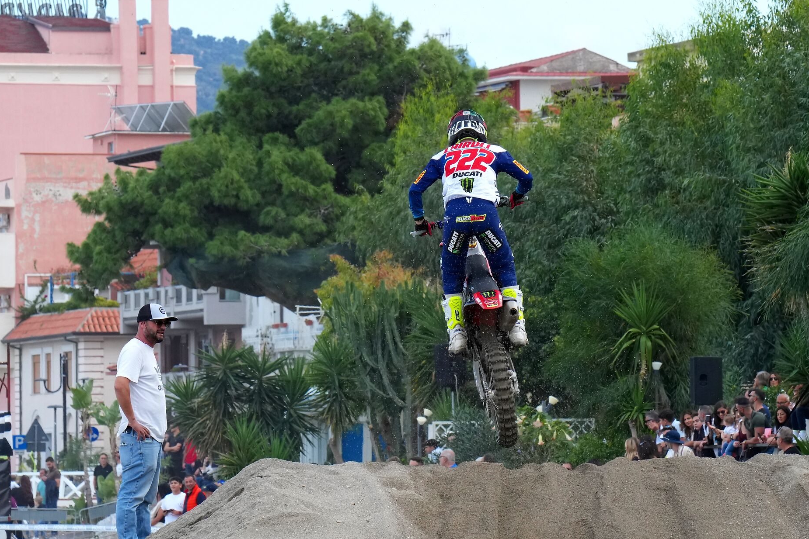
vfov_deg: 5.2
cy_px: 193
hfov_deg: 7.9
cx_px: 481
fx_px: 5888
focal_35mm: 262
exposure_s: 1/1000
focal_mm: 135
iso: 1600
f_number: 8
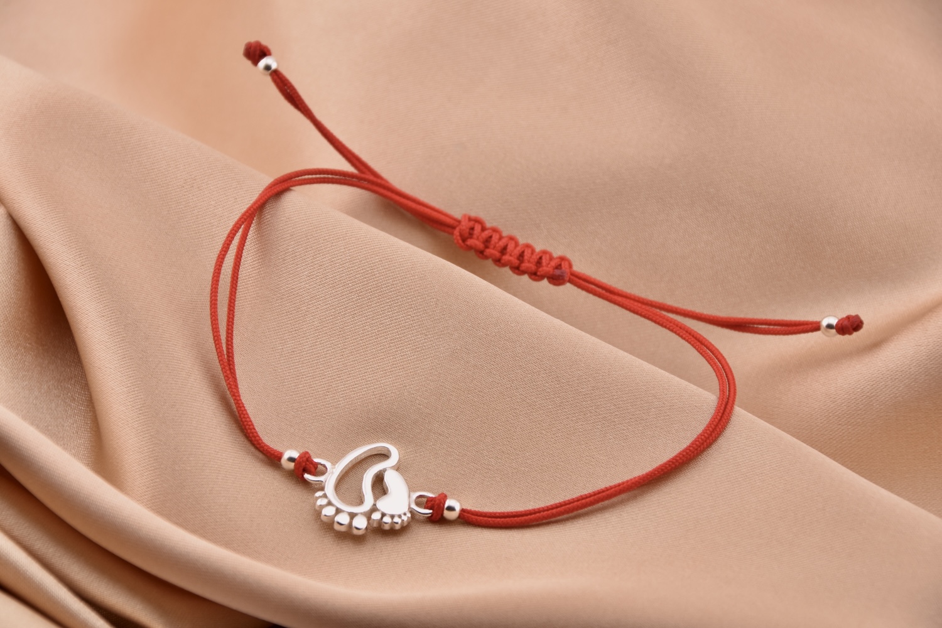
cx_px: 471
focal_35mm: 232
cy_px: 314
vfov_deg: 5.9
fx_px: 6083
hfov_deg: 8.9
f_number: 11
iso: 320
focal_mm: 155
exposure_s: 1/160
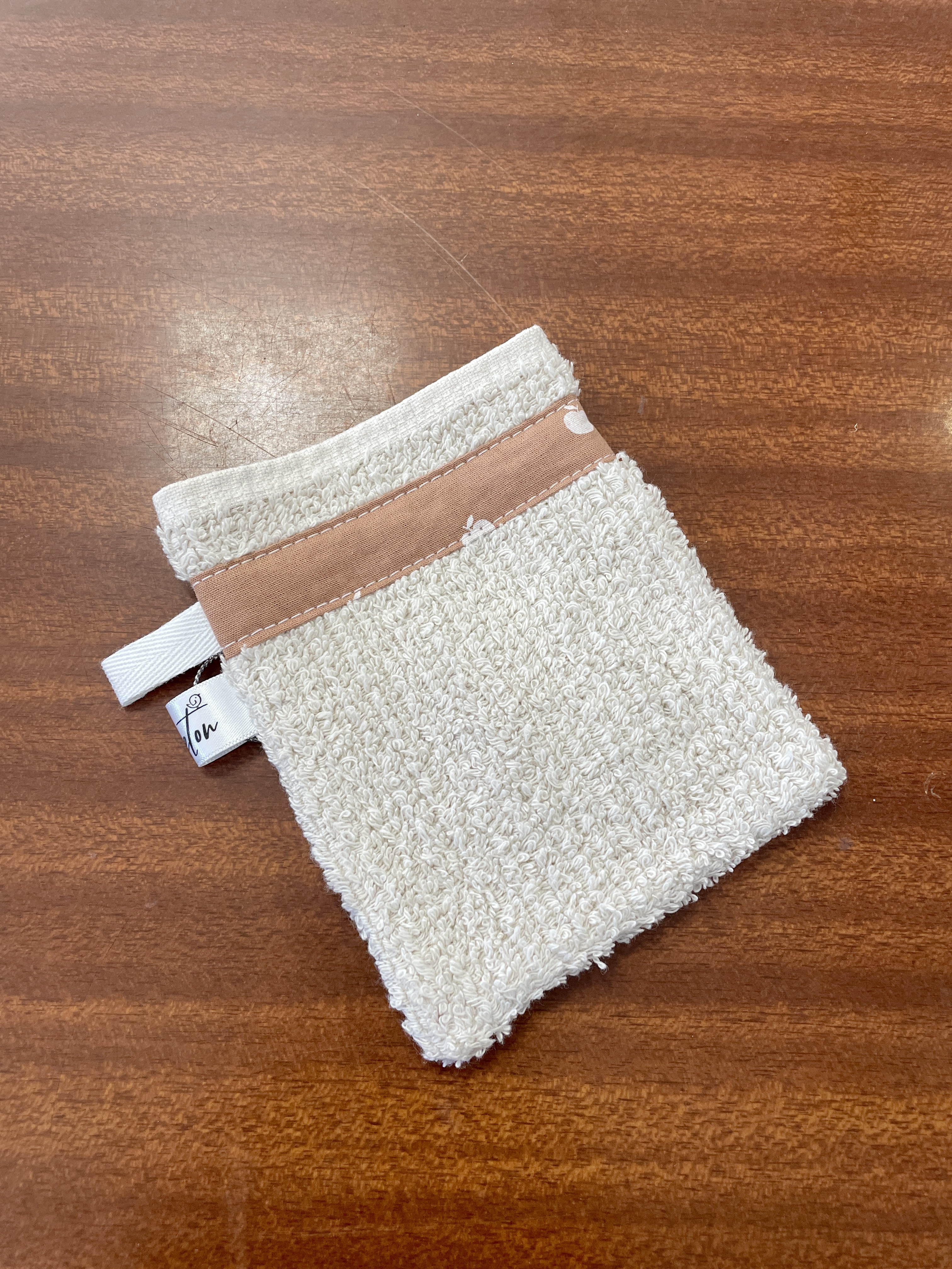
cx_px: 476
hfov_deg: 53.1
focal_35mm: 26
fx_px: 953
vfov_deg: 67.3
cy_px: 634
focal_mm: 4.2
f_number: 1.6
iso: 80
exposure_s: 1/100
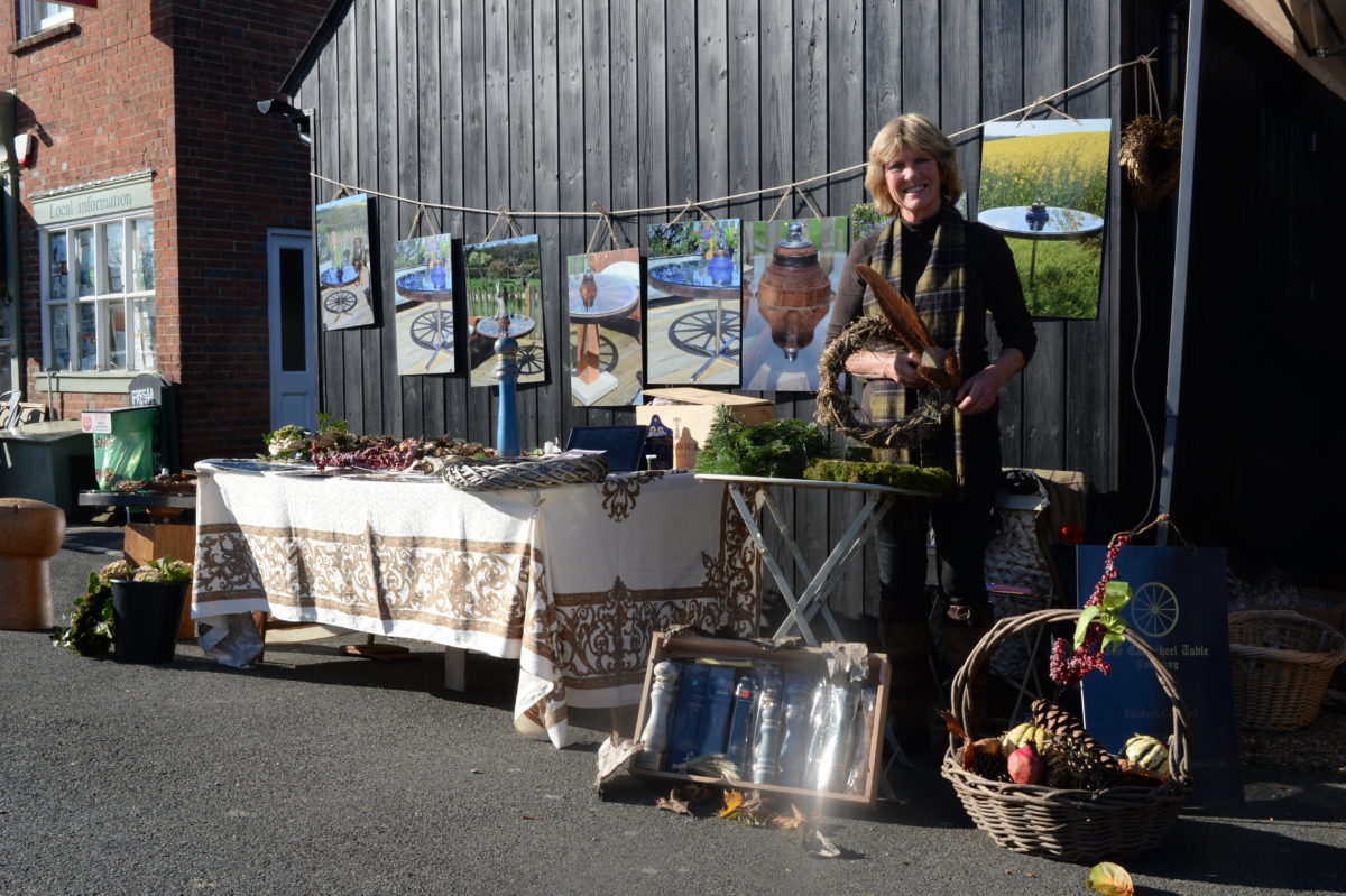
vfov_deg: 37.8
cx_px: 673
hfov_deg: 54.5
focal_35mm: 35
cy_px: 448
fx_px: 1308
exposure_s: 1/125
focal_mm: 35
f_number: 22
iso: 400
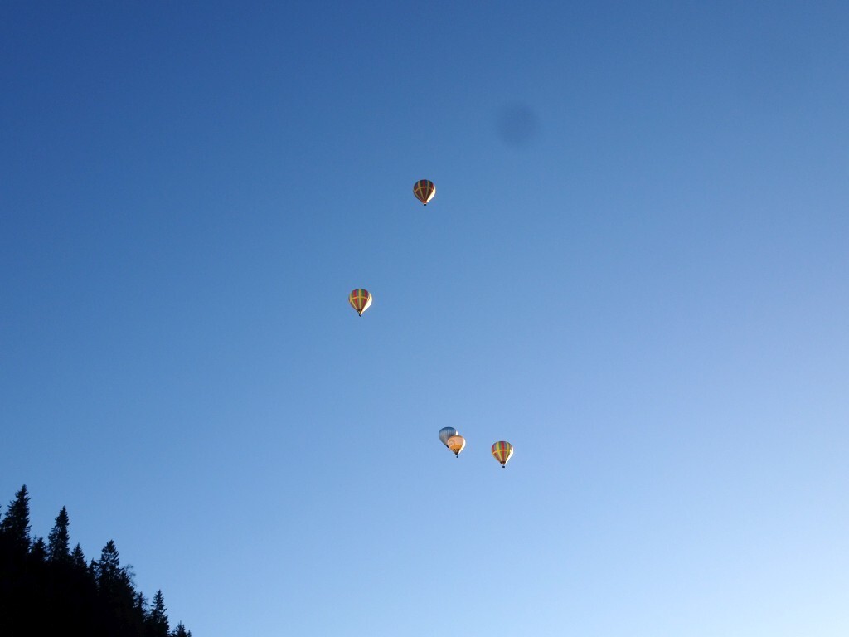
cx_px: 424
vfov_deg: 44.2
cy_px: 318
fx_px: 785
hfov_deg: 56.8
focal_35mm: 32
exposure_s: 1/500
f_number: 4
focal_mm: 5.43
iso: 80
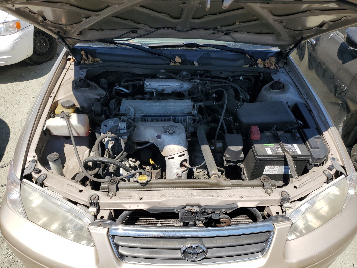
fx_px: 268
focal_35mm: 26
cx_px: 178
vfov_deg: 53.1
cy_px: 134
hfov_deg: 67.3
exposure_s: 1/2500
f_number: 1.5
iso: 50
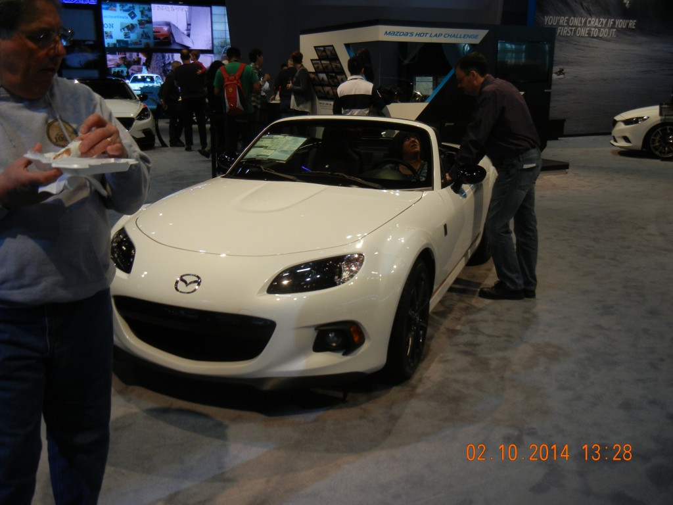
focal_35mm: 34
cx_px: 336
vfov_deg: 41.8
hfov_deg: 54.0
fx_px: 661
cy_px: 252
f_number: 3.6
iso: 229
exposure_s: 1/152
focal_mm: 6.2
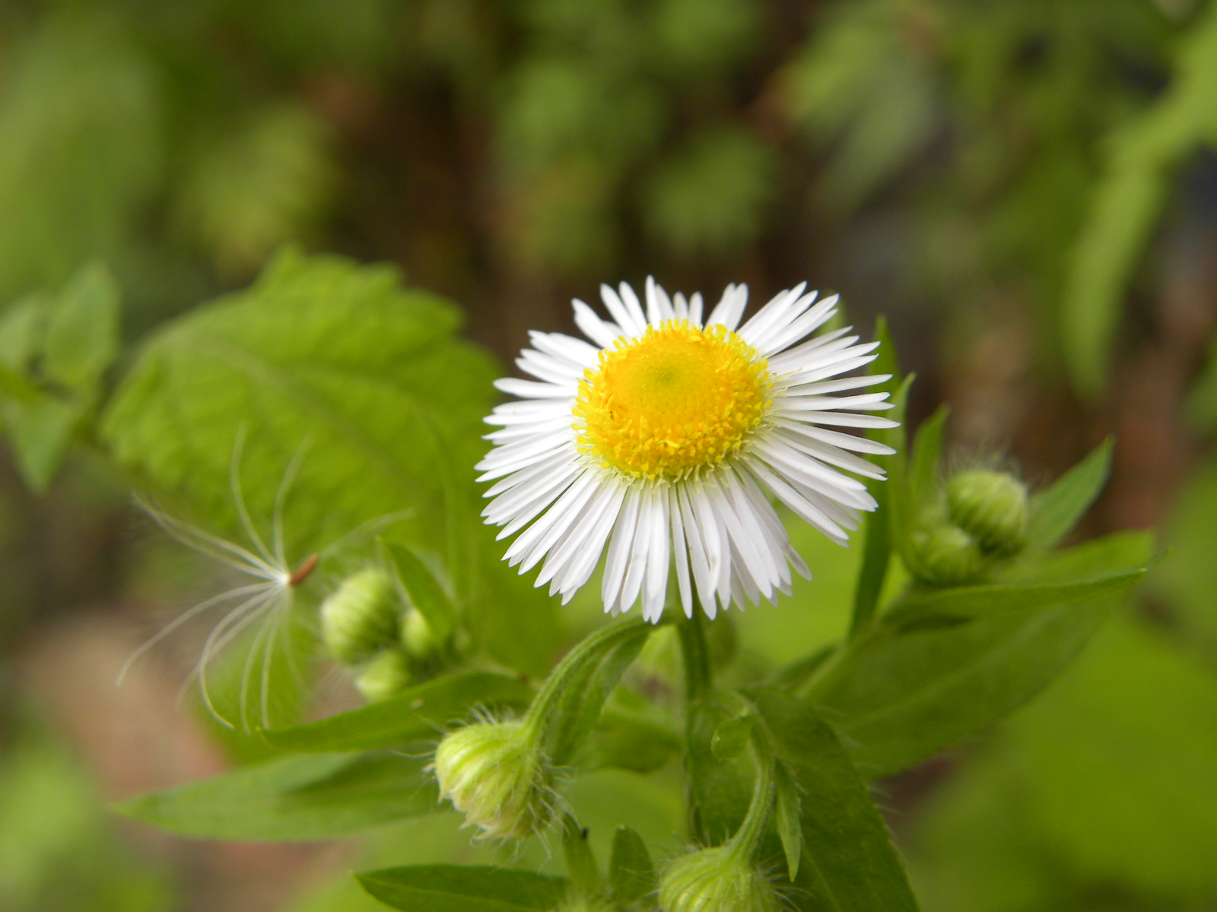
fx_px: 1828
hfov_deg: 36.8
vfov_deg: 28.0
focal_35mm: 52
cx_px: 608
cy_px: 456
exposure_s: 1/110
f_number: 3.5
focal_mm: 9.2
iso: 71
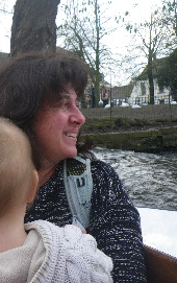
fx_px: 323
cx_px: 40
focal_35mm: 42
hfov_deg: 30.0
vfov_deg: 47.1
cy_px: 142
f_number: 3.5
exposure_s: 1/125
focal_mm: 5
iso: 50
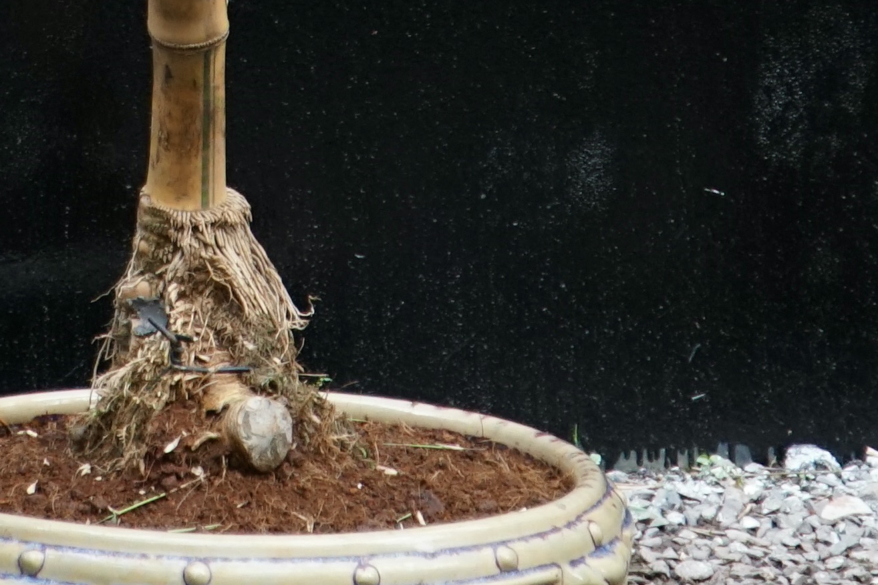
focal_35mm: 137
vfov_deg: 9.6
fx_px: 3341
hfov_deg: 14.8
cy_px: -390
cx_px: 43
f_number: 4
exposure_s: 1/100
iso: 640
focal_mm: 20
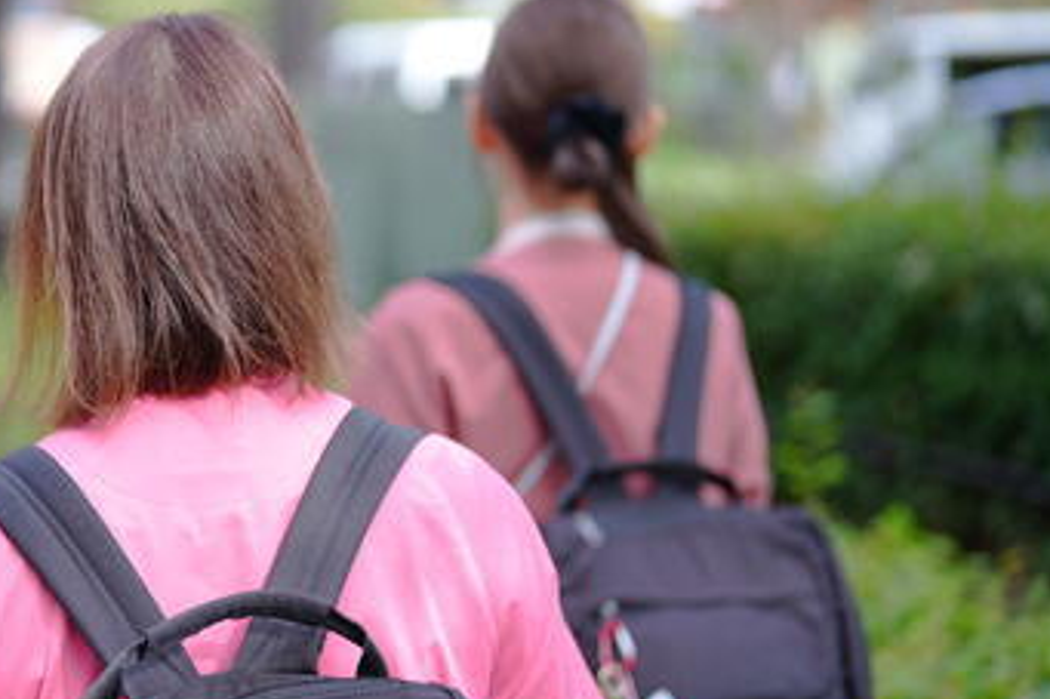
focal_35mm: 88
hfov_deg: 22.7
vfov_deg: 15.5
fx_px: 2565
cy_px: 351
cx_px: 142
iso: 100
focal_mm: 50
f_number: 1.4
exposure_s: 1/400
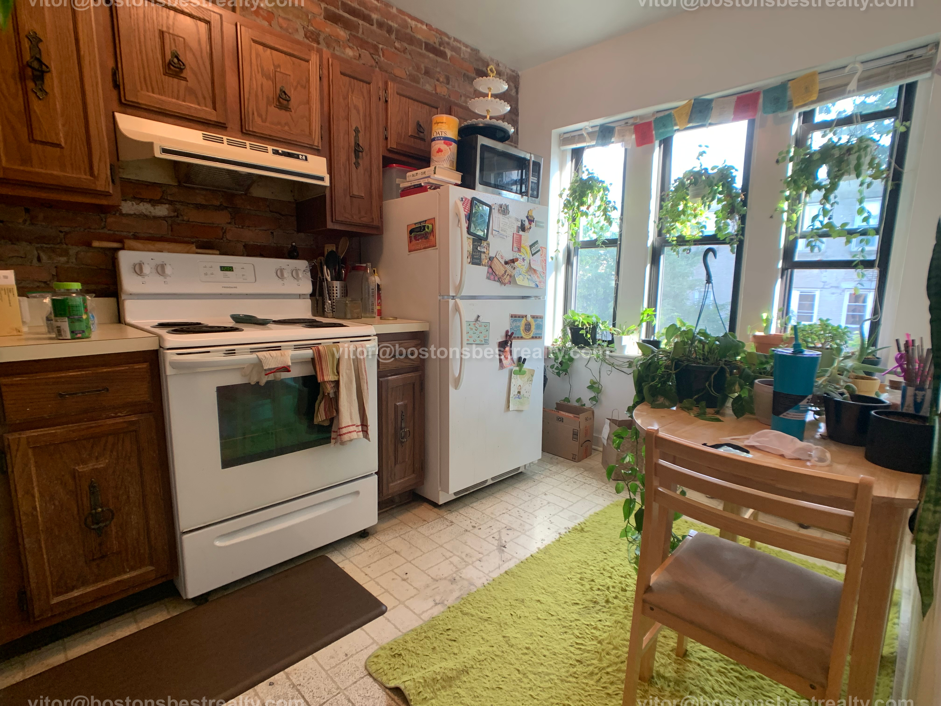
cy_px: 353
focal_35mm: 26
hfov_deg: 67.3
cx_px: 470
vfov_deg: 53.1
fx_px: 707
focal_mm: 4.25
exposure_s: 1/60
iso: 100
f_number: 1.8
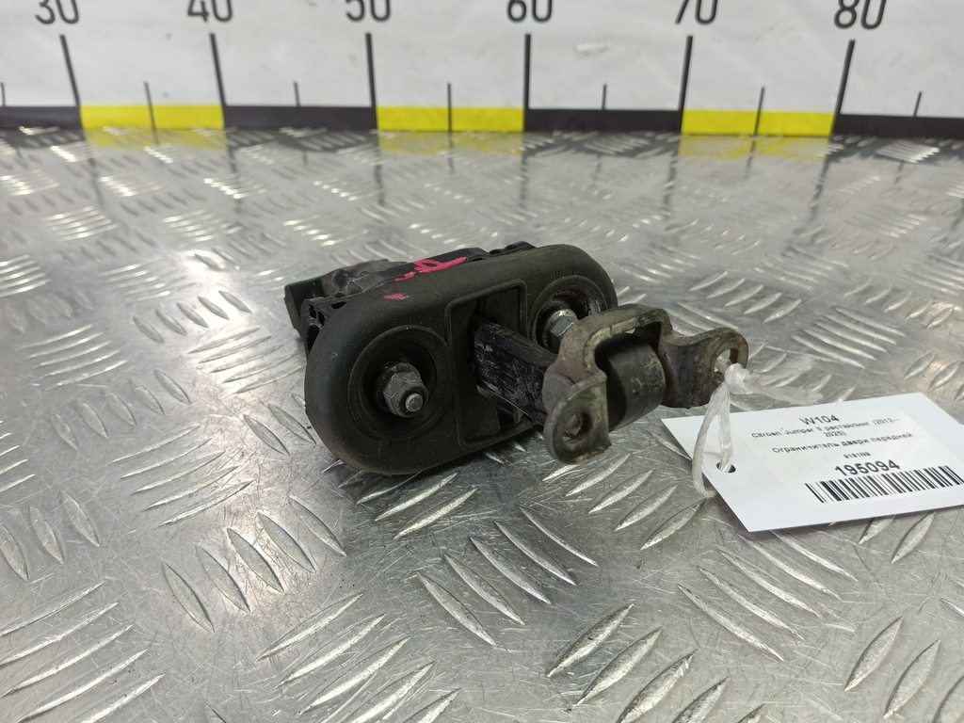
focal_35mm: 23
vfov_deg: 58.9
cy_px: 362
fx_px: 641
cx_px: 482
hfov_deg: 73.9
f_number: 1.6
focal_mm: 4.11
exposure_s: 1/50
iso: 147
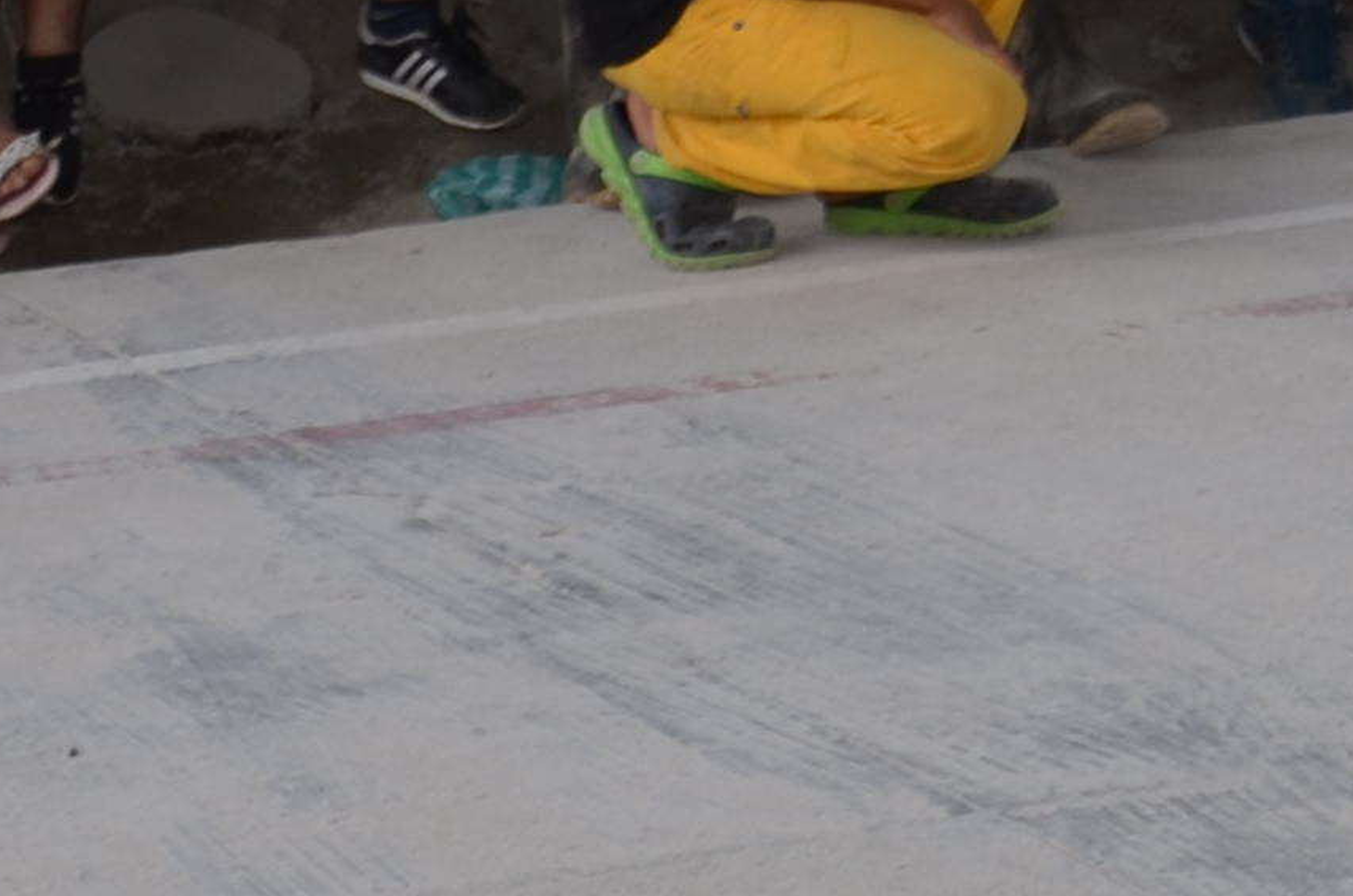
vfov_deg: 6.5
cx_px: 2335
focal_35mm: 208
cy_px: -435
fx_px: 7801
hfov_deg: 9.5
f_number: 5.6
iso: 100
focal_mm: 24
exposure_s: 1/250
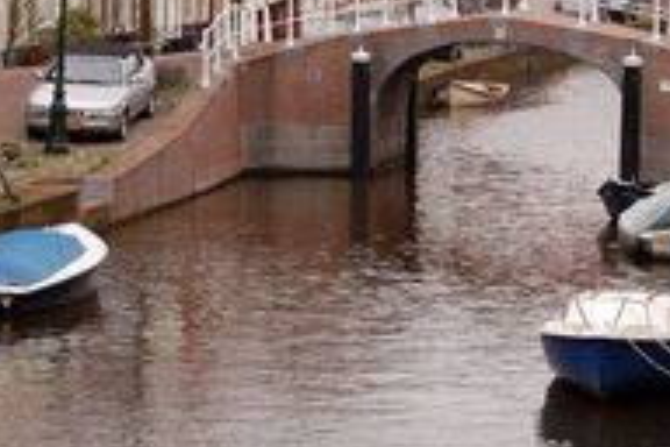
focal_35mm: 197
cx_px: 454
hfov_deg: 10.4
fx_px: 3670
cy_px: 3
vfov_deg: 6.9
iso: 200
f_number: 5.6
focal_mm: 55
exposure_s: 1/200
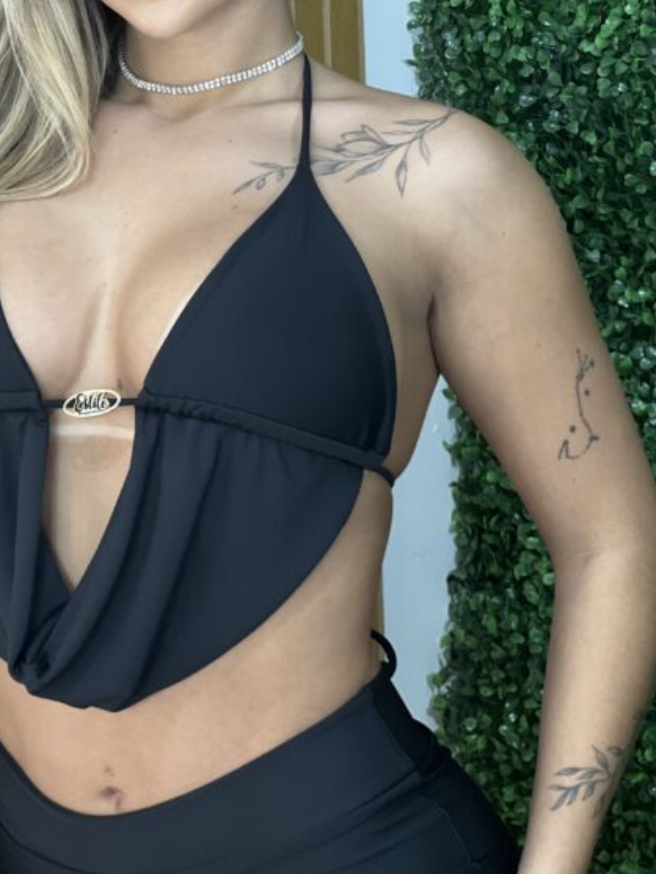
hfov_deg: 11.5
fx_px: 3258
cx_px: 130
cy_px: 307
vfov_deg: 15.3
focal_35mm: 129
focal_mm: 9
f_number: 2.8
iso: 125
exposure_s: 1/120
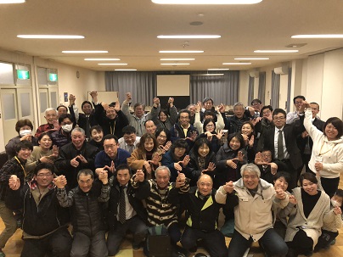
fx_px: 277
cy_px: 128
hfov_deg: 63.4
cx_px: 172
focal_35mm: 28
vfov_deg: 49.7
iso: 400
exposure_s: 1/50
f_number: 1.8
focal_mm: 4
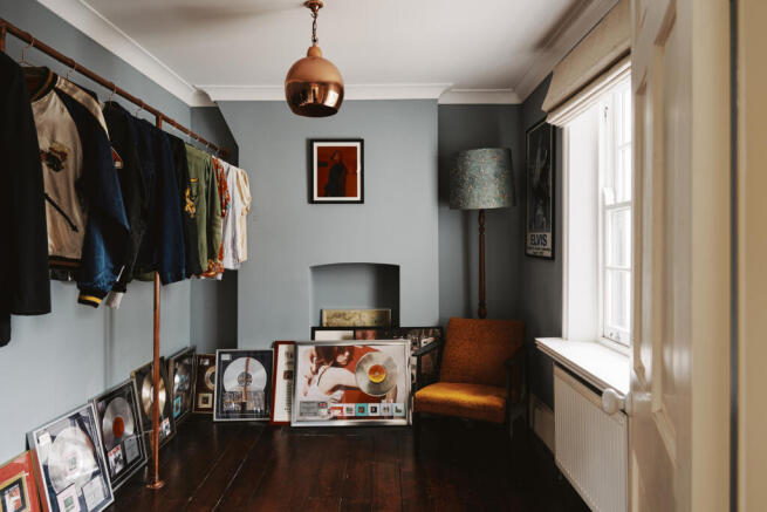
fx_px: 511
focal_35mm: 24
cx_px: 384
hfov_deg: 73.7
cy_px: 256
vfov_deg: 53.2
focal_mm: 24
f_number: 7.1
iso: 100
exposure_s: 1/2.5
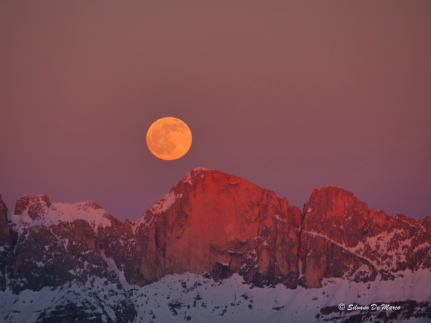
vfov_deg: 4.0
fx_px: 4657
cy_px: 162
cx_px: 216
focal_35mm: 374
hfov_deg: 5.3
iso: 200
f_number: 6.3
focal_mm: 187
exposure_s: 1/250
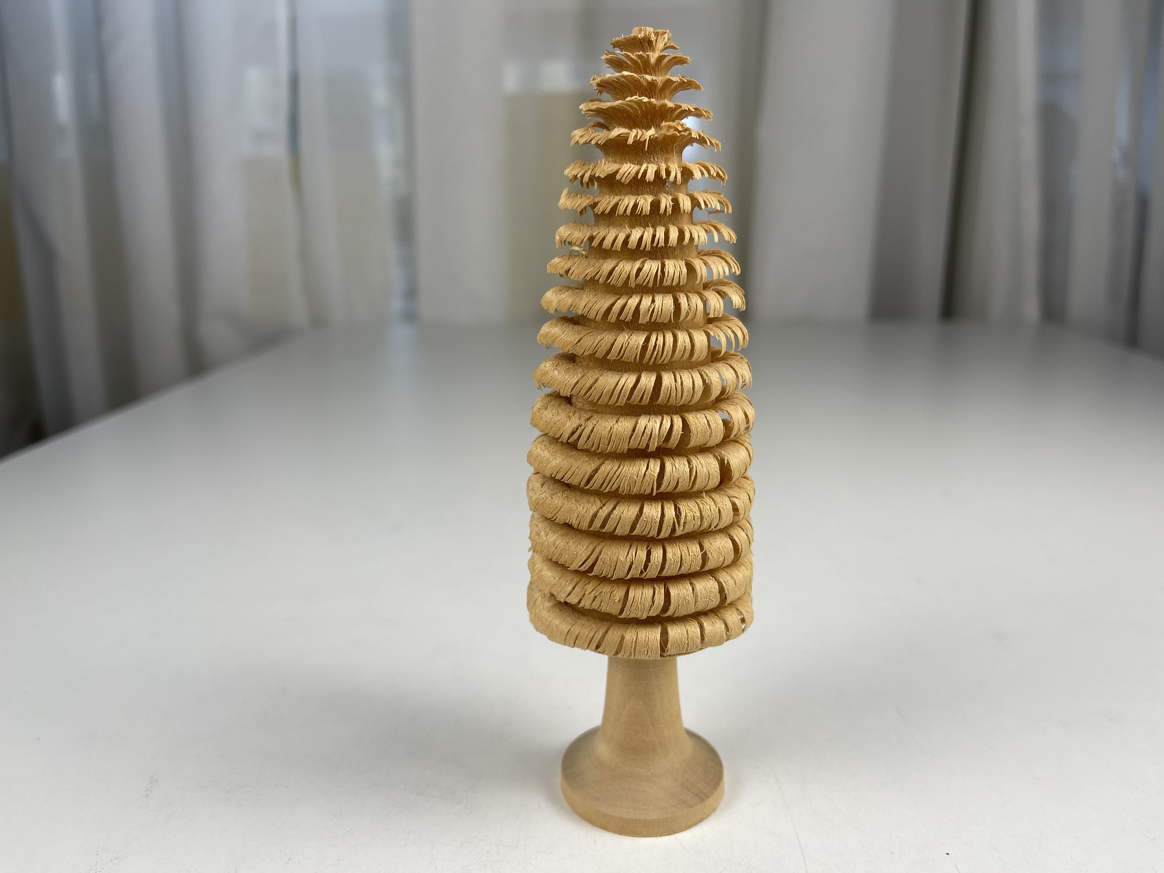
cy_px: 436
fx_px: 841
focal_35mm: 25
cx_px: 582
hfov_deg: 69.4
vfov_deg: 54.9
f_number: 1.6
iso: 32
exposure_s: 1/199
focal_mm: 5.1
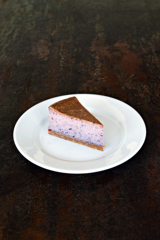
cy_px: 120
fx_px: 480
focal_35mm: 72
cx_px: 80
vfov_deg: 28.1
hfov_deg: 18.9
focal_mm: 60
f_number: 7.1
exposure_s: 1/125
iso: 800
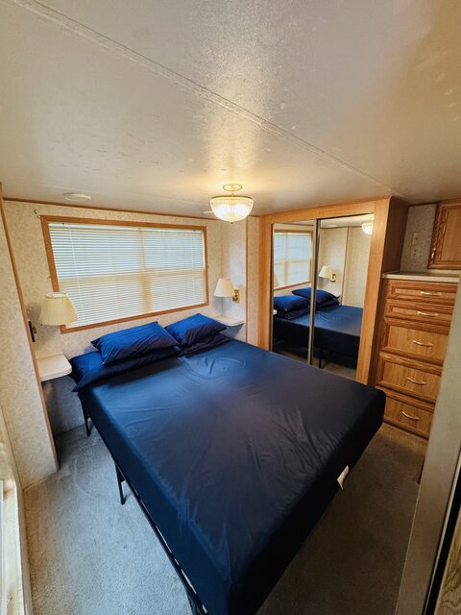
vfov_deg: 102.1
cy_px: 308
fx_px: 249
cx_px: 230
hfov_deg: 85.7
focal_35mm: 14
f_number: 2.2
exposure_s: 1/60
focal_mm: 2.22
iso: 400
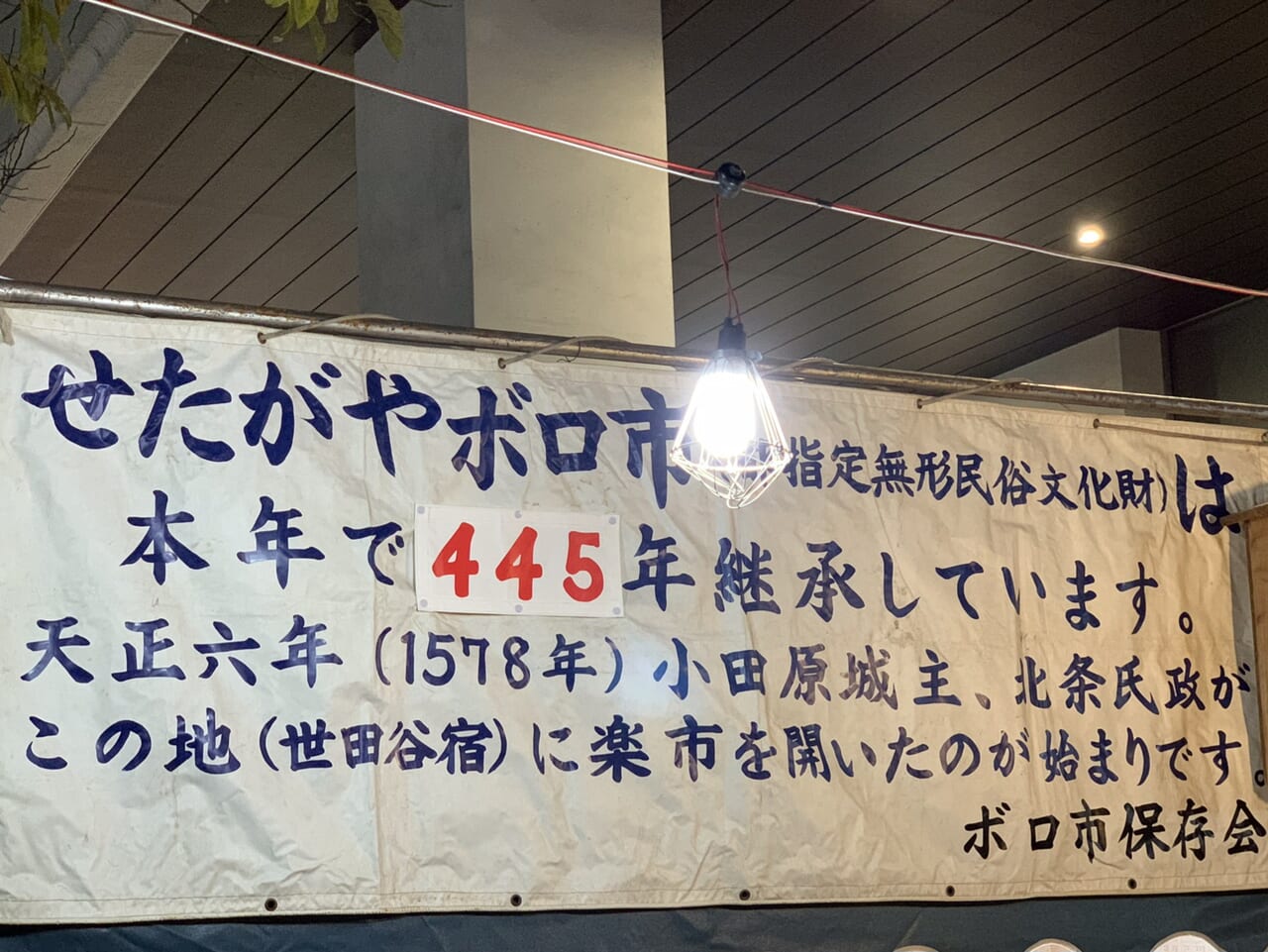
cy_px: 476
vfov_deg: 28.1
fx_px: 1905
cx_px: 634
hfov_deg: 36.8
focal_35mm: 52
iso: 200
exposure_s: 1/50
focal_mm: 6
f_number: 2.4
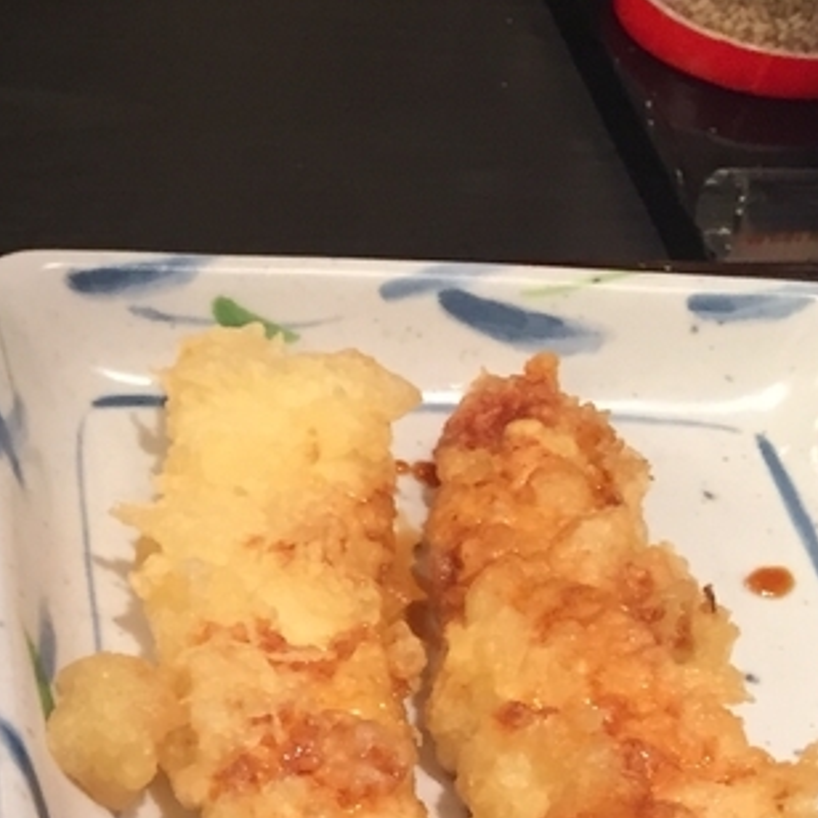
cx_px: -539
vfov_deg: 17.0
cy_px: 815
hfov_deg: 15.5
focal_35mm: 100
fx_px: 2674
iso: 80
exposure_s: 1/30
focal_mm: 4.15
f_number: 2.2
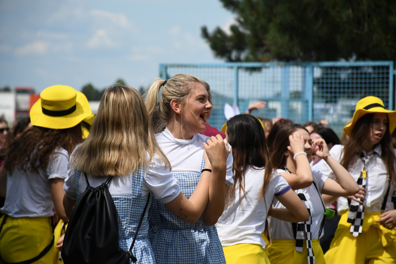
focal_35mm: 210
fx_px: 2310
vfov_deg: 6.5
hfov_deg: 9.8
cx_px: 198
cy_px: 132
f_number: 5.6
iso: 1250
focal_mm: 140
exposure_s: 1/8000
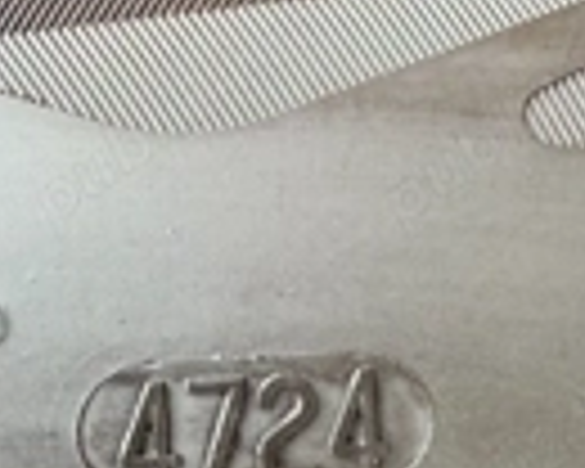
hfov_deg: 26.4
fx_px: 1247
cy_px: 518
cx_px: 270
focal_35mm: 72
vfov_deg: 20.3
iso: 200
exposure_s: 1/121
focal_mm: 2.22
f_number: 2.2
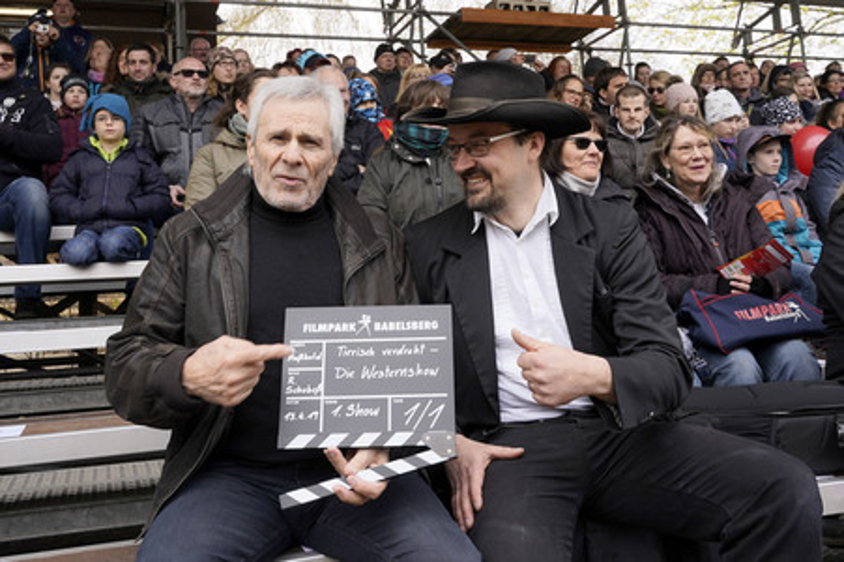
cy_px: 281
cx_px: 422
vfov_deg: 46.3
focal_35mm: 28
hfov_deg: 65.5
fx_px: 656
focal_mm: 28
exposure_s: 1/100
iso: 100
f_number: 8
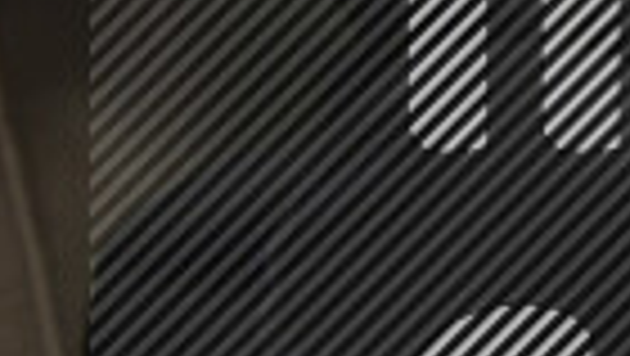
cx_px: 1210
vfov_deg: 3.1
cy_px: 0
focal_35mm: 394
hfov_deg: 5.4
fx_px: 6587
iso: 400
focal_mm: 44
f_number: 5.6
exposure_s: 1/125
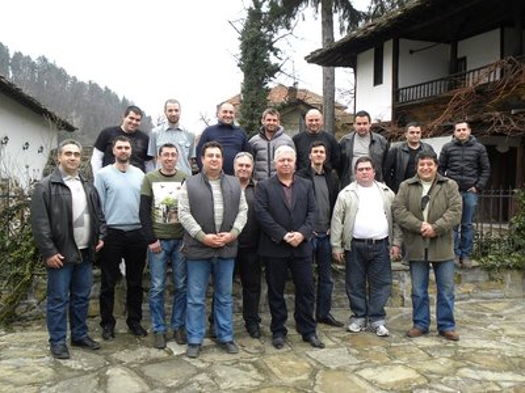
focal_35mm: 37
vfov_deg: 38.7
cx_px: 262
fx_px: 561
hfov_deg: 50.1
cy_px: 196
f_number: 3.2
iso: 89
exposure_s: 1/73.6
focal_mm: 6.6
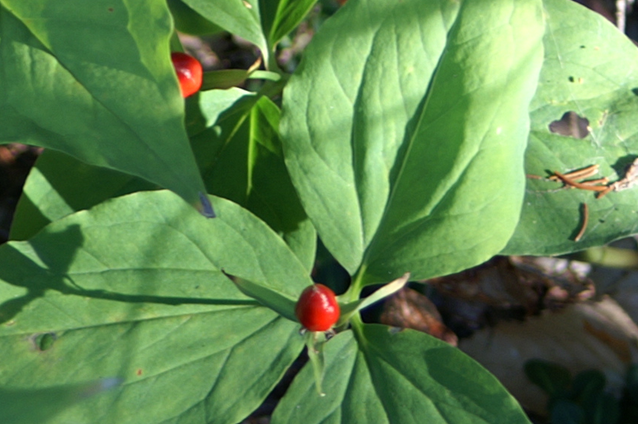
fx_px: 6518
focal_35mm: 368
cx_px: -222
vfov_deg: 3.7
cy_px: -2
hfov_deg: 5.6
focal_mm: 70
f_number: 4.5
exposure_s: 1/50
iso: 100
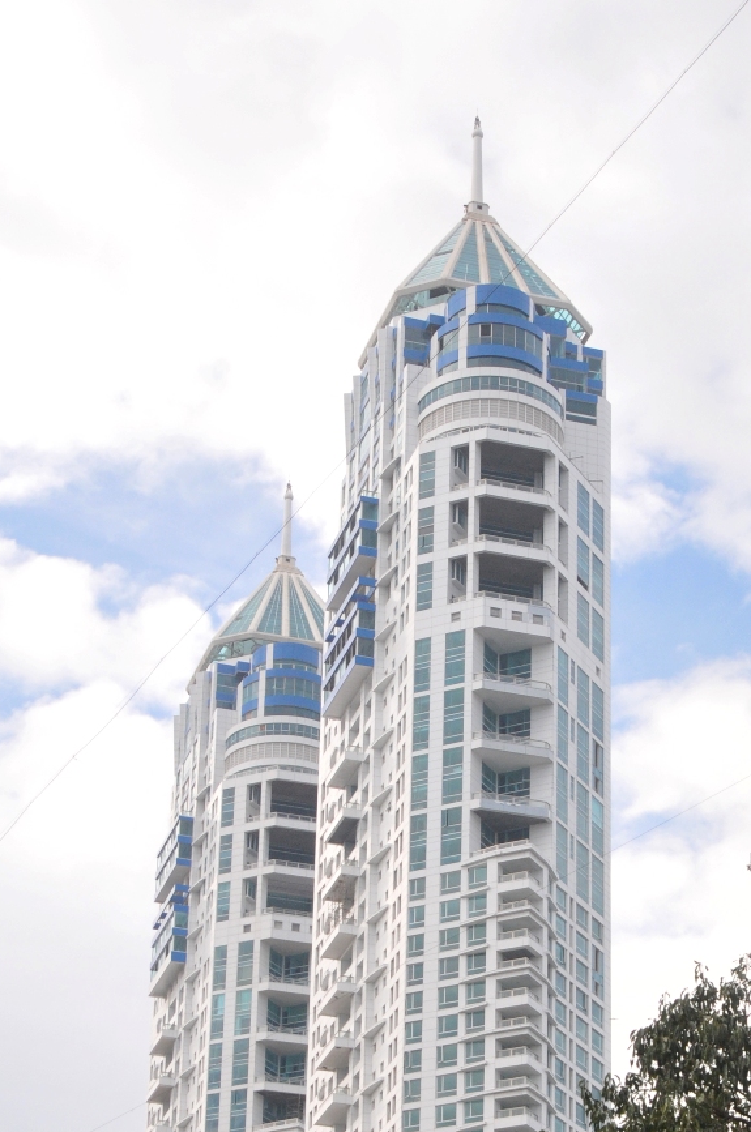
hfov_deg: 14.3
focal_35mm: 95
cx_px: 429
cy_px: 934
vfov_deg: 21.2
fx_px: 2983
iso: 400
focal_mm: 32
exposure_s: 1/400
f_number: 10
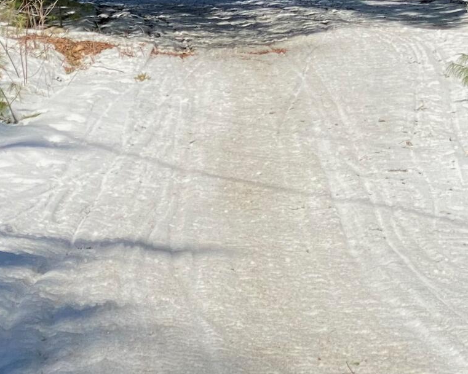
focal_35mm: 200
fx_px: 2771
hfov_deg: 9.6
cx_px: 309
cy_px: -112
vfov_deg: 7.6
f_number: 2
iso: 20
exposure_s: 1/1199
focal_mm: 6
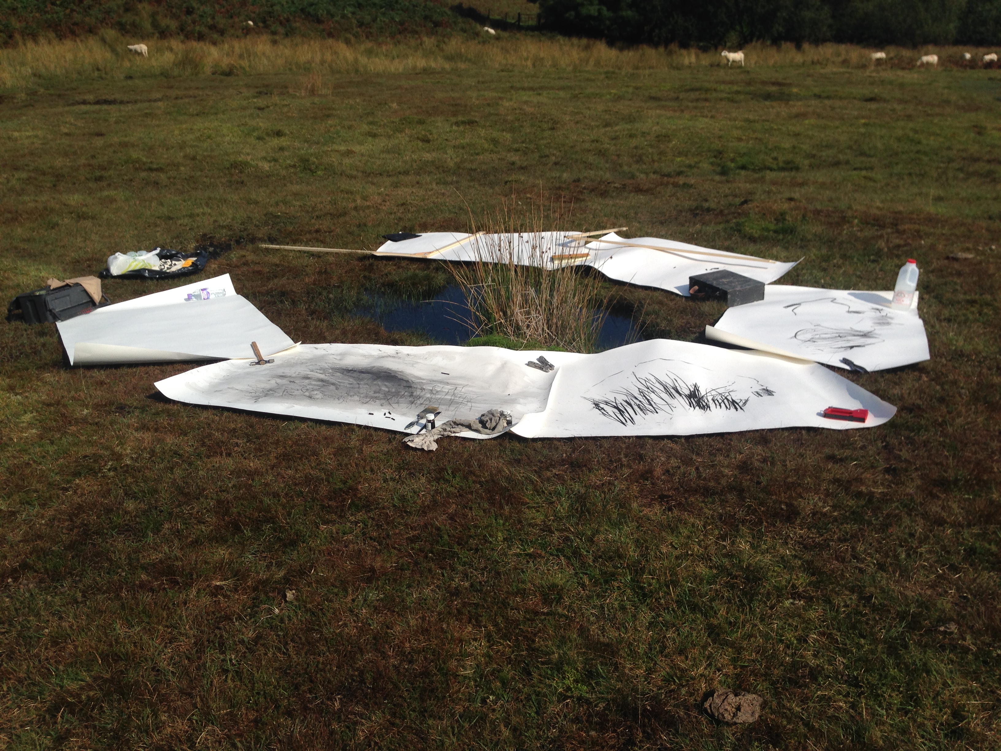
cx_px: 500
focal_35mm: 33
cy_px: 376
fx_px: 954
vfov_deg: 42.9
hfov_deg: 55.4
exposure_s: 1/2857
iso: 50
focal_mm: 4.12
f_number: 2.4
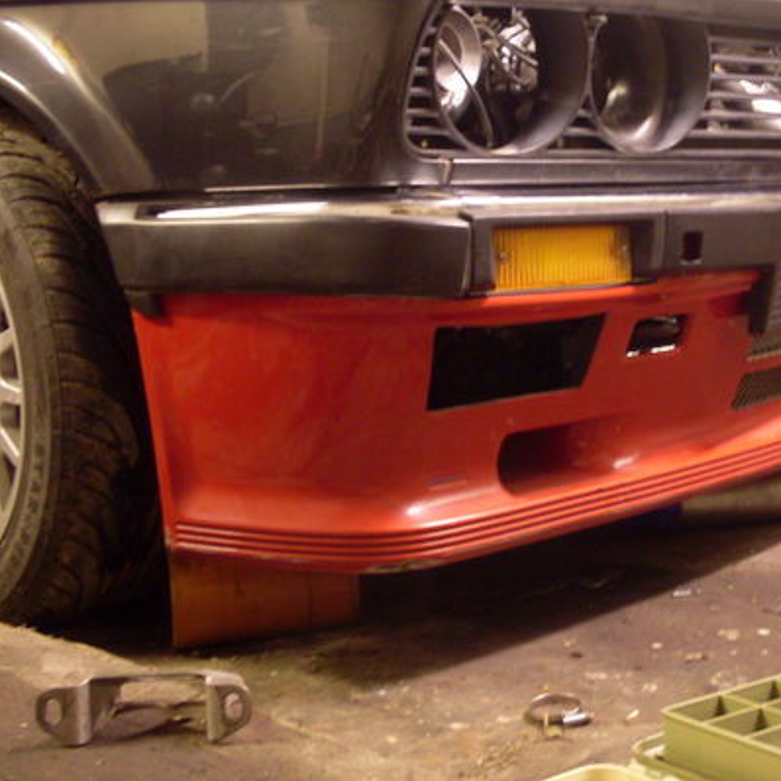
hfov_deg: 31.2
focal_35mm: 54
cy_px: 375
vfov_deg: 31.6
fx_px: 1378
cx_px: 563
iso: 200
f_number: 2.8
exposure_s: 1/2
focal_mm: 6.3
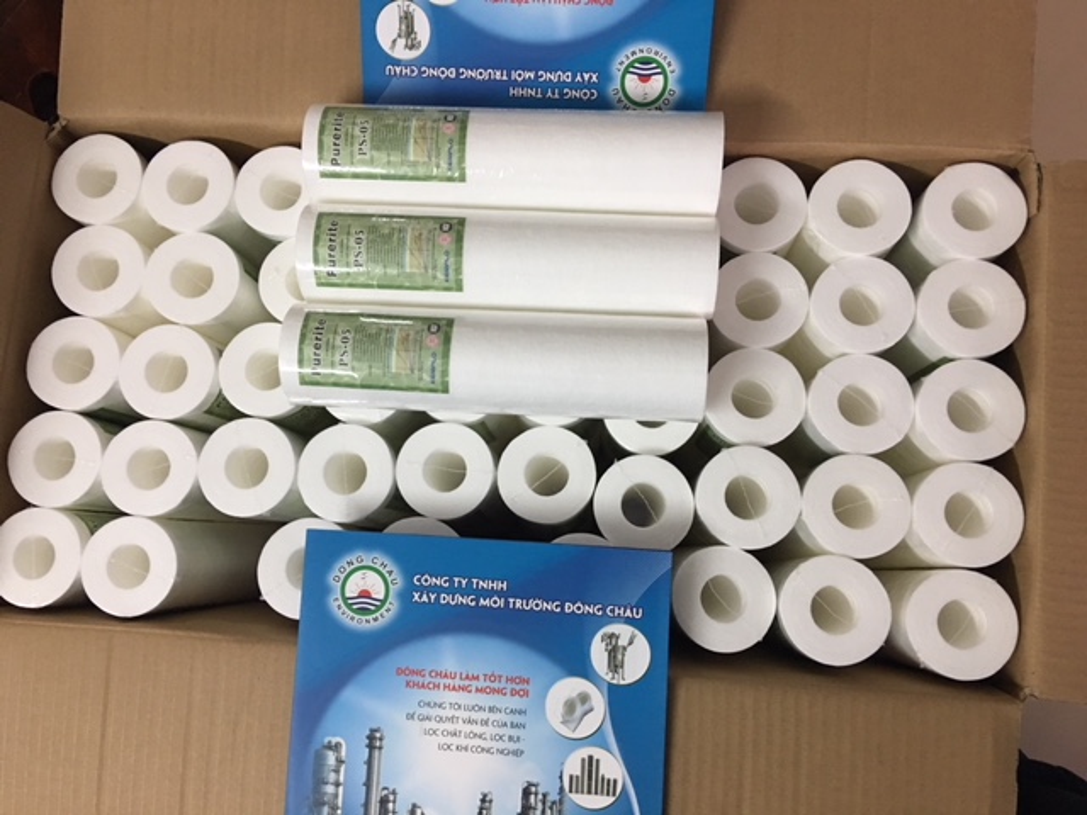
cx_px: 544
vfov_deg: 48.2
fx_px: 911
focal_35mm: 29
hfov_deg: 61.7
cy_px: 408
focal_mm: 4.15
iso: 100
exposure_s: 1/17
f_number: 2.2
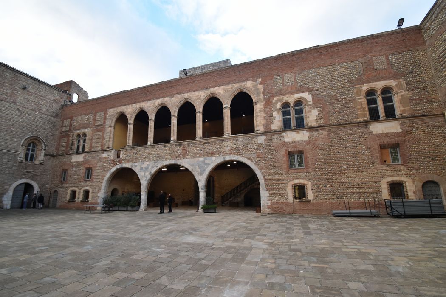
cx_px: 223
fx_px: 186
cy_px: 148
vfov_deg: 77.3
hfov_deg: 100.4
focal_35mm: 15
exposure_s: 1/160
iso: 400
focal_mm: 10
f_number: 6.3
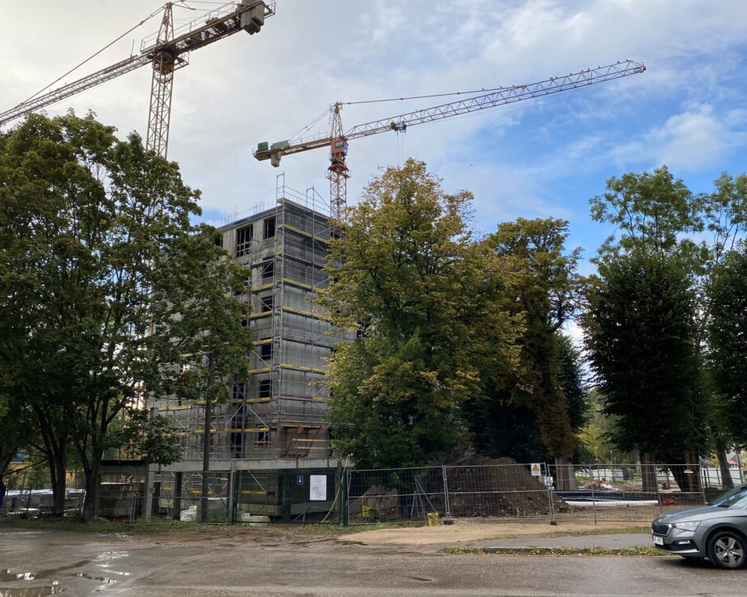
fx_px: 619
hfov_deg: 62.2
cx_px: 350
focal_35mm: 28
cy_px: 307
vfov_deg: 51.5
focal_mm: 4.25
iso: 32
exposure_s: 1/673
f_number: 1.8
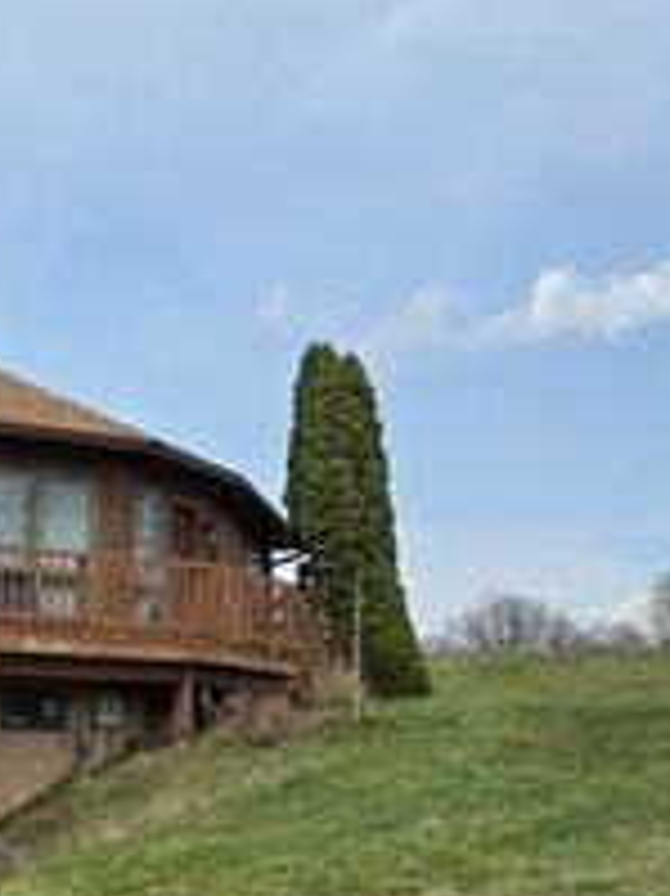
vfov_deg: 25.1
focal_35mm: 77
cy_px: 664
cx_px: -99
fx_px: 1989
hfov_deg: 18.3
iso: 25
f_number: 1.8
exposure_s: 1/2186
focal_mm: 5.4
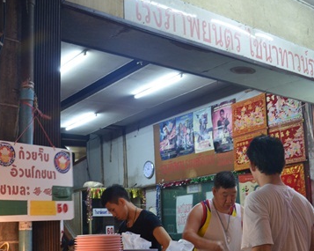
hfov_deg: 35.4
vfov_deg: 29.0
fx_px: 483
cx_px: 225
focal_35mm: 52
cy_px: 150
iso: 640
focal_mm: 22
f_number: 4.5
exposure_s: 1/15
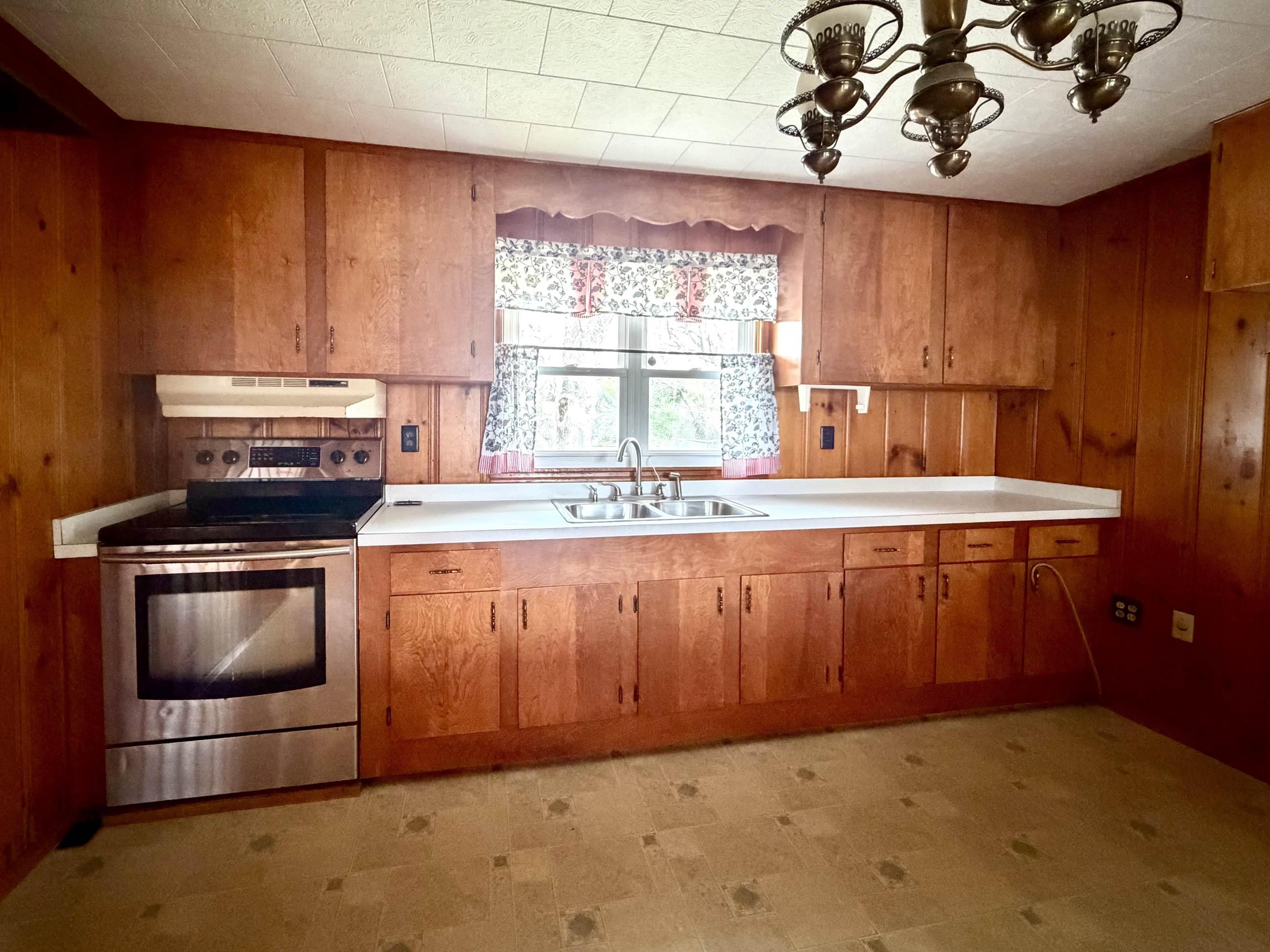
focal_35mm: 16
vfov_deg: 78.0
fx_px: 587
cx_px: 601
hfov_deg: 94.4
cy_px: 442
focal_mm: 2.22
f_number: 2.2
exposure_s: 1/42
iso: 1250
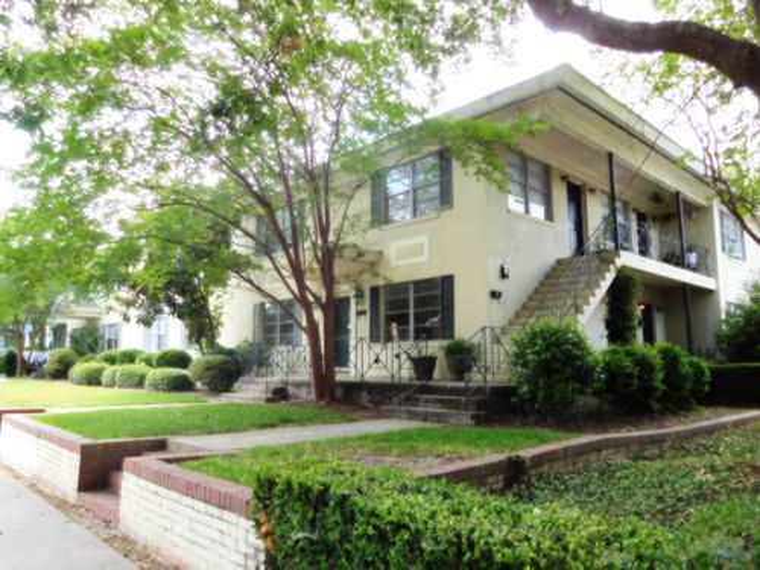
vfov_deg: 54.9
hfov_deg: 69.4
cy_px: 285
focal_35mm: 25
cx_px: 380
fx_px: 549
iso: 125
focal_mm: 4.5
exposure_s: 1/160
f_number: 3.4
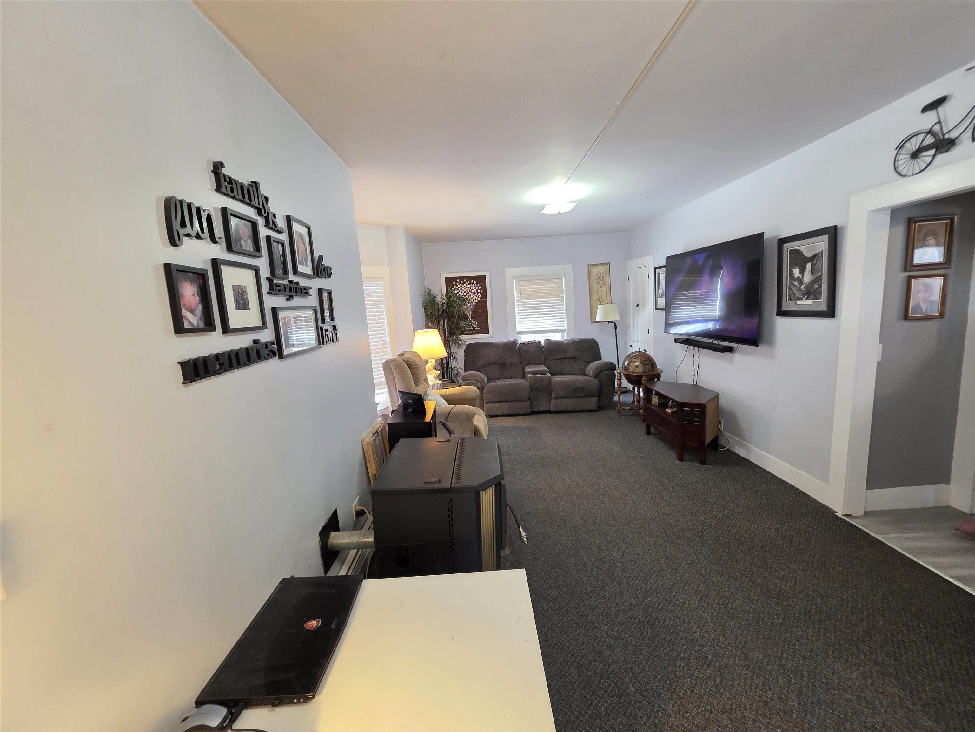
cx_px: 488
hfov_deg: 106.2
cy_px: 366
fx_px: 366
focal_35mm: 13
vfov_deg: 89.9
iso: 500
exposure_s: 1/60
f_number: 1.9
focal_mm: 2.2
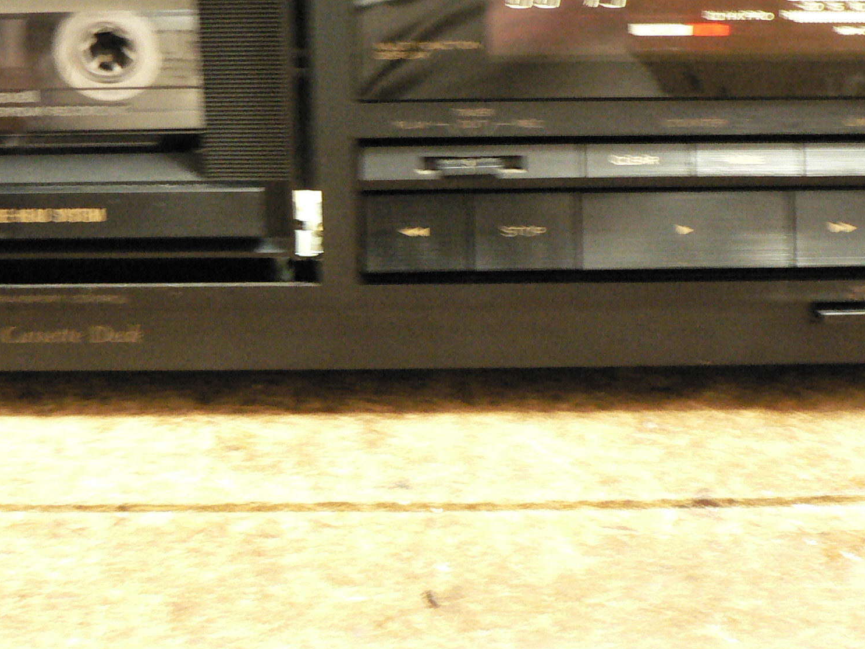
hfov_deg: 31.1
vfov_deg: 23.6
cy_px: 256
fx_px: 1550
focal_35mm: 62
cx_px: 371
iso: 400
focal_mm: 6
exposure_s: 1/5
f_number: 2.8
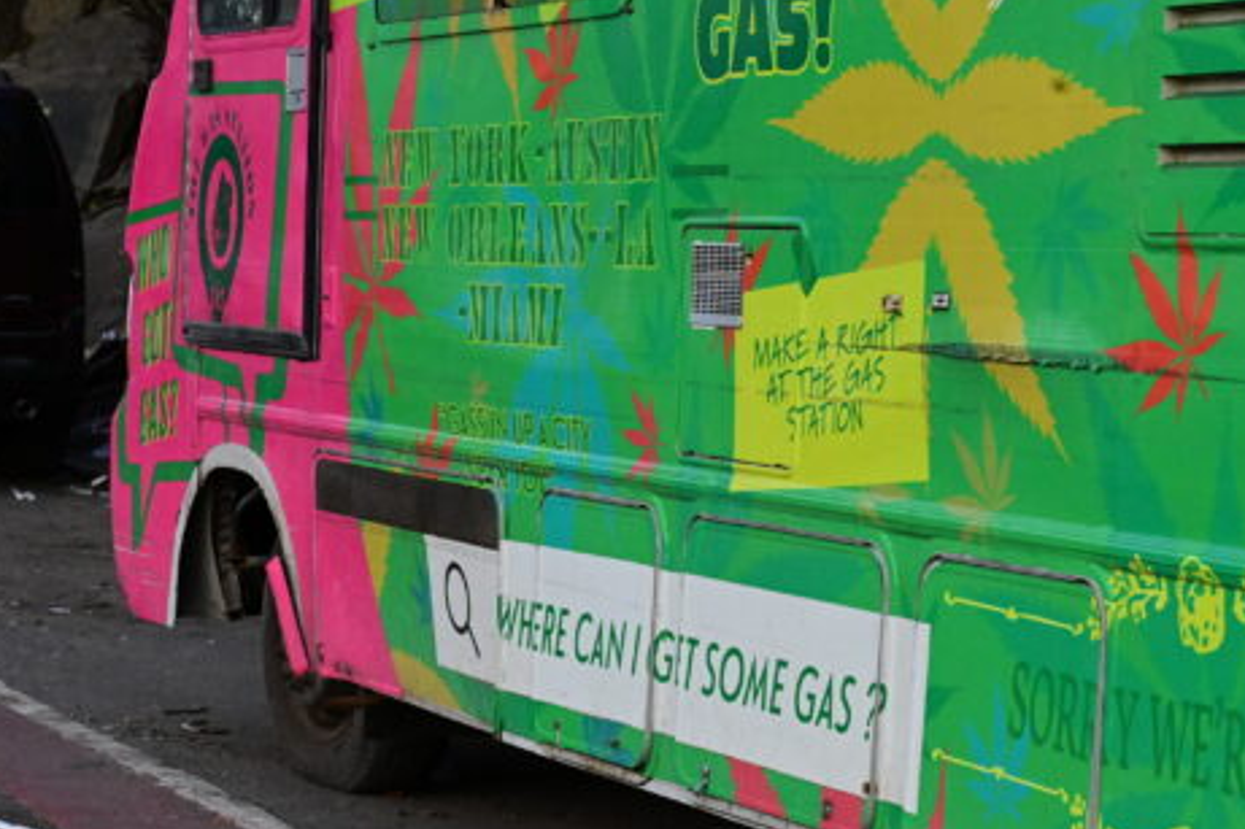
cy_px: 652
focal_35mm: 115
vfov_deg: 11.9
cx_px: 662
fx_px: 3975
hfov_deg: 17.8
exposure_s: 1/1600
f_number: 10
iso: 8000
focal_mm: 70
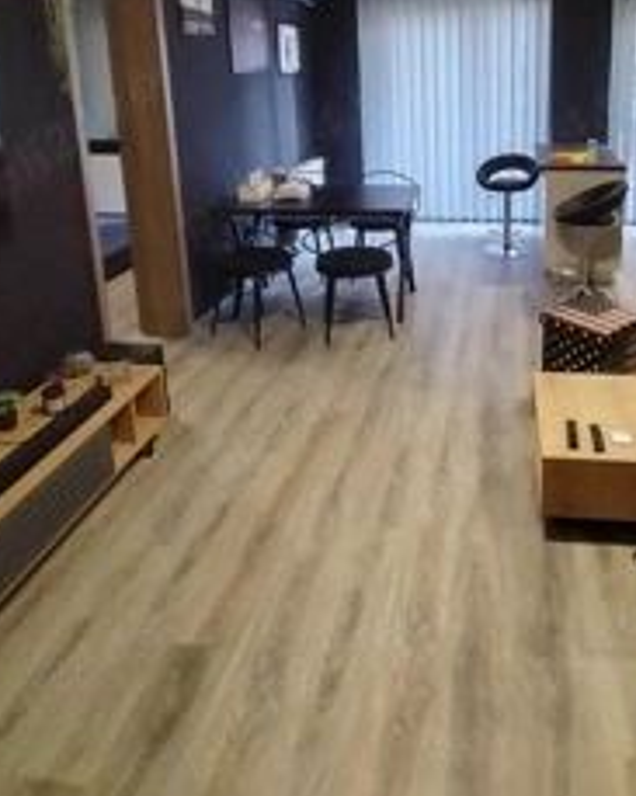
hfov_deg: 49.3
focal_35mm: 29
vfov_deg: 57.8
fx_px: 683
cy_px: 212
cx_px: 410
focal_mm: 1.42
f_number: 2.2
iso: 316
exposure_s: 1/33.3
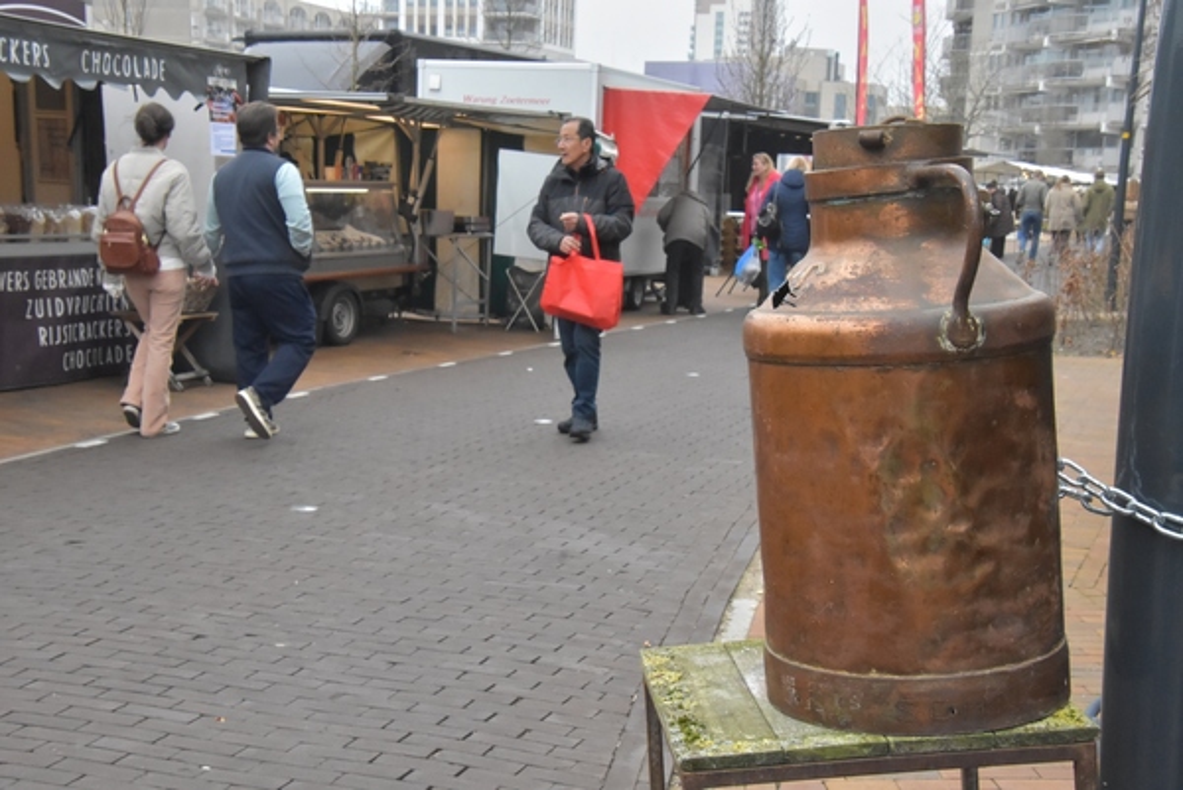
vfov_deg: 28.1
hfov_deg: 41.1
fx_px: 1578
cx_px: 592
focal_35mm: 48
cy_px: 395
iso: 3200
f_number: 13
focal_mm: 32
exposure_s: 1/640
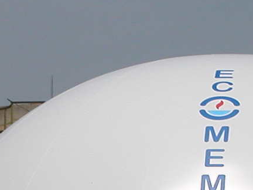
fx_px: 1732
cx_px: 216
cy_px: 228
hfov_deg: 8.3
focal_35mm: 237
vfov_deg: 6.2
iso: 100
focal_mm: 9.7
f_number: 3.5
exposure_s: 1/3000
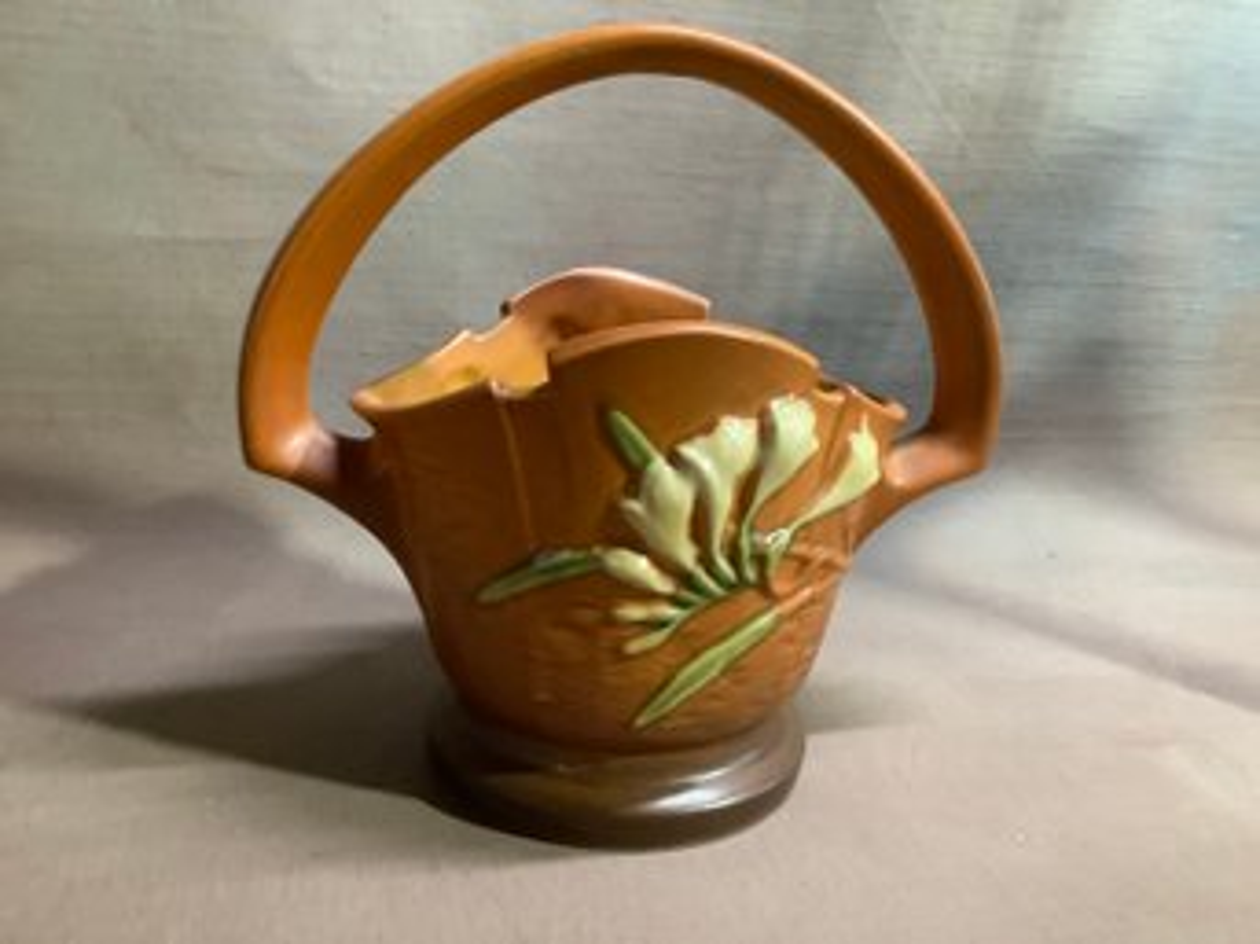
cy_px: 472
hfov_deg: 58.4
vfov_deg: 45.4
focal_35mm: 31
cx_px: 630
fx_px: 1128
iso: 400
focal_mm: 3.3
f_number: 2.4
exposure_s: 1/30
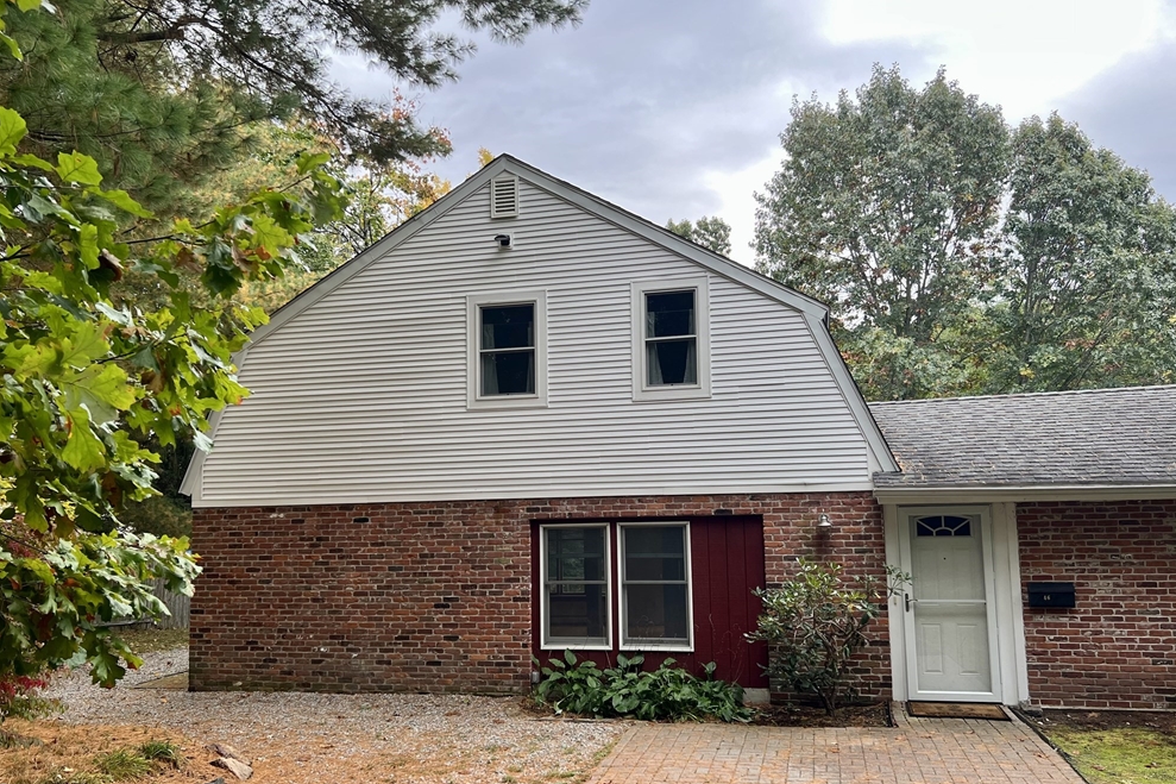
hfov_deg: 65.5
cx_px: 606
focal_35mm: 28
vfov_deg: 46.3
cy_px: 438
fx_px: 914
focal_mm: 5.7
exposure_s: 1/421
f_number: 1.5
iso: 50
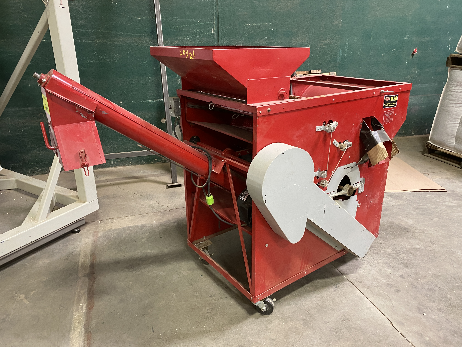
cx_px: 231
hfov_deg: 67.3
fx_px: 347
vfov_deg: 53.1
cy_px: 174
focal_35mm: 26
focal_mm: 4.25
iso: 320
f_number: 1.8
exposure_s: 1/60
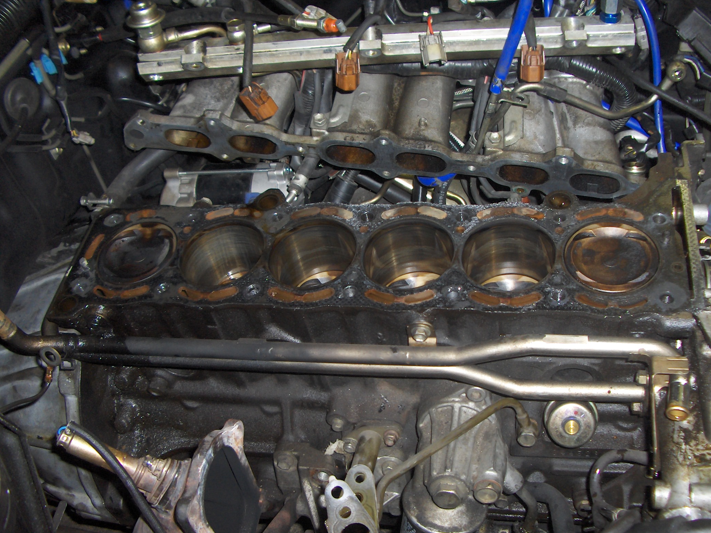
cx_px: 387
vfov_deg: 36.8
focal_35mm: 39
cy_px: 295
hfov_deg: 47.8
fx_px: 801
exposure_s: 1/60
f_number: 2.6
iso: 100
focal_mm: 5.8
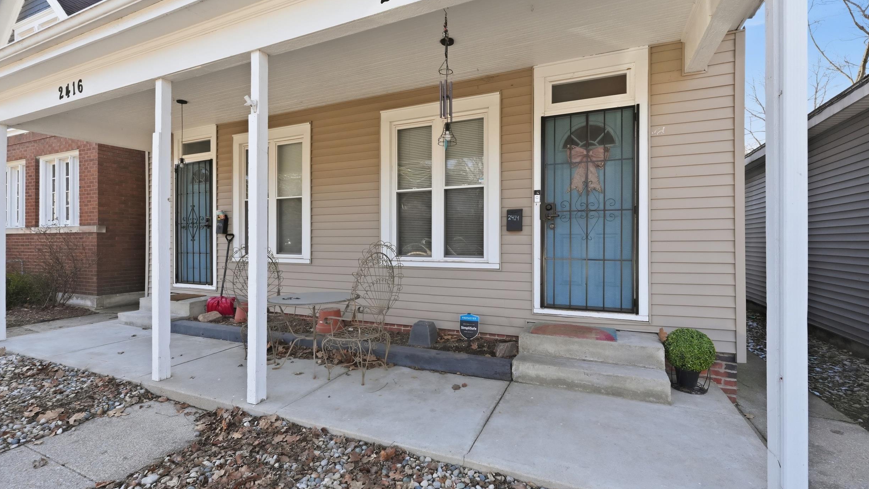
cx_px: 432
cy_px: 242
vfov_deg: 67.1
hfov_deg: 99.4
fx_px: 369
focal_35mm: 16
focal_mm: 10
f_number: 9
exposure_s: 1/250
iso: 640
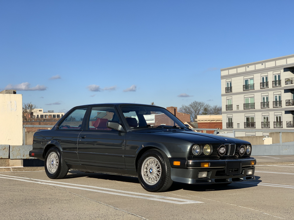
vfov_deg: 28.0
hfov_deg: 36.8
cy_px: 110
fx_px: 442
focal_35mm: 52
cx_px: 147
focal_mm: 6
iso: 16
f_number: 2.4
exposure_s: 1/1546
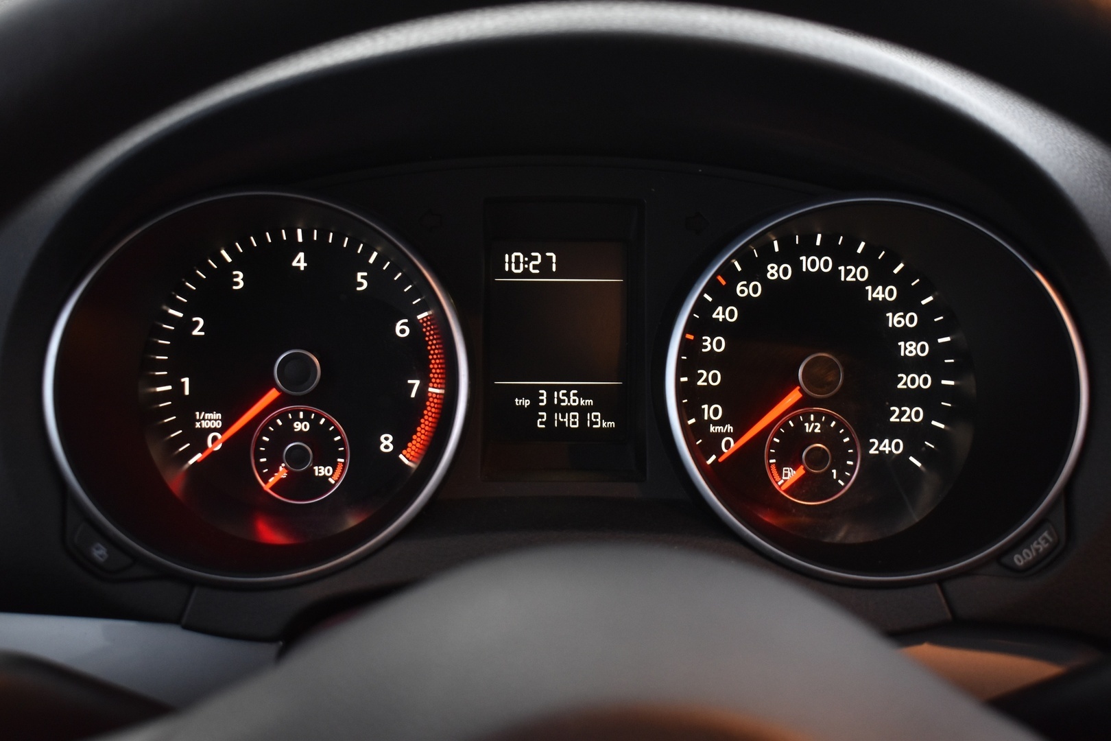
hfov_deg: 43.6
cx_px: 556
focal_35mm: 45
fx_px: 1389
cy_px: 370
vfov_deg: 29.9
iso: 1250
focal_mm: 30
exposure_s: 1/15
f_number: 5
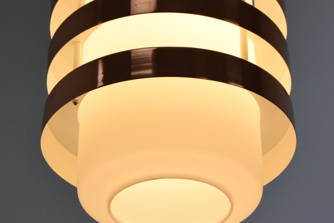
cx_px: 165
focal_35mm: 137
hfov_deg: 15.0
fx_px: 1272
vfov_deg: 10.0
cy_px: 55
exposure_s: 1/200
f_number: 7.1
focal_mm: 45
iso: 1600
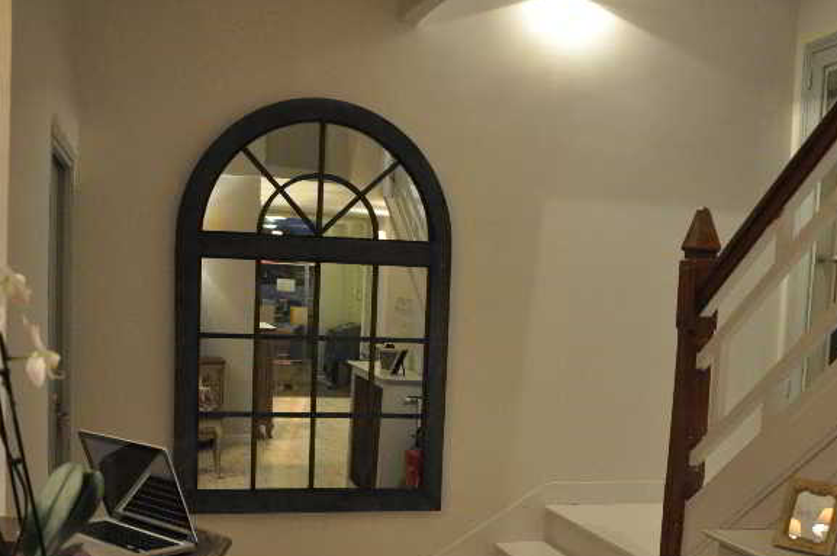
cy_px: 371
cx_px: 406
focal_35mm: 44
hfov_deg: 44.8
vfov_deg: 30.4
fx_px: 1014
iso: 1600
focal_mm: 21
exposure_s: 1/25
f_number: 3.8
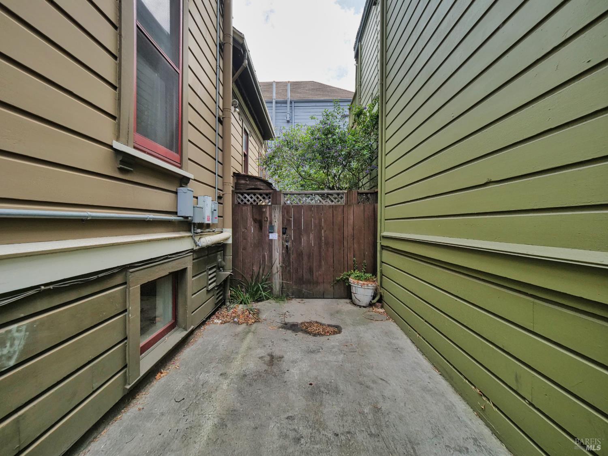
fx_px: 246
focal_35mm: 14
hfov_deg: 102.1
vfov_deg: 85.7
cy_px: 228
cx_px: 304
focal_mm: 7
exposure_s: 1/640
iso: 320
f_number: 4.5
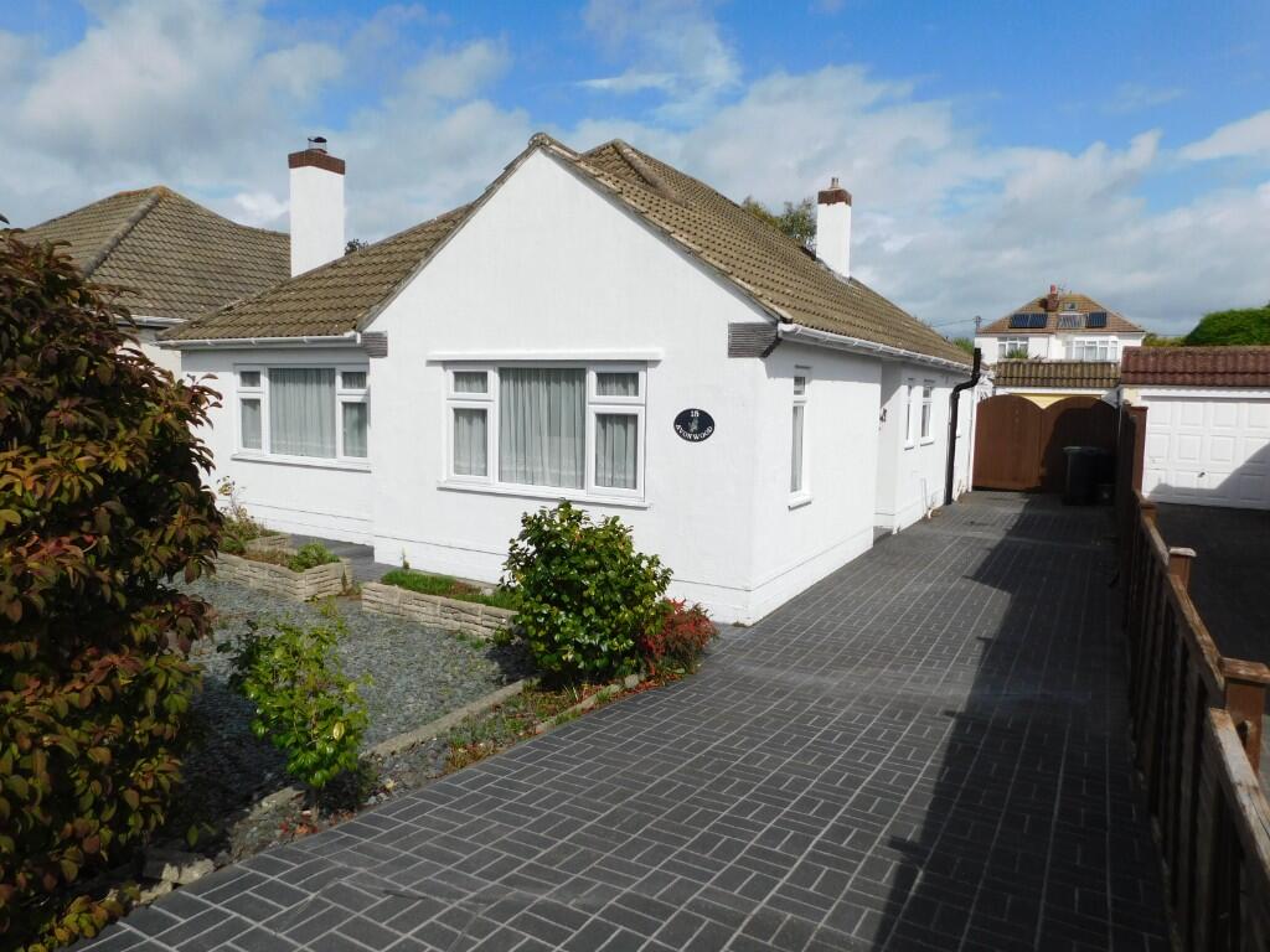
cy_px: 476
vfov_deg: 58.9
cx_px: 635
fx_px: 844
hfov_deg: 73.9
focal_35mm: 23
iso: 125
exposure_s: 1/800
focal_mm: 4
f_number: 6
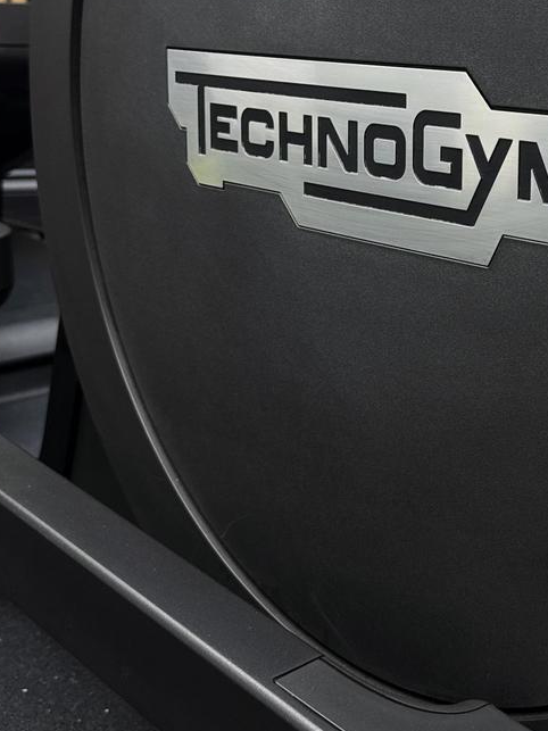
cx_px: 495
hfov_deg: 25.3
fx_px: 1182
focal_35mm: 56
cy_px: 200
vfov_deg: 33.8
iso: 125
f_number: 1.78
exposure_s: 1/50
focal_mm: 6.76
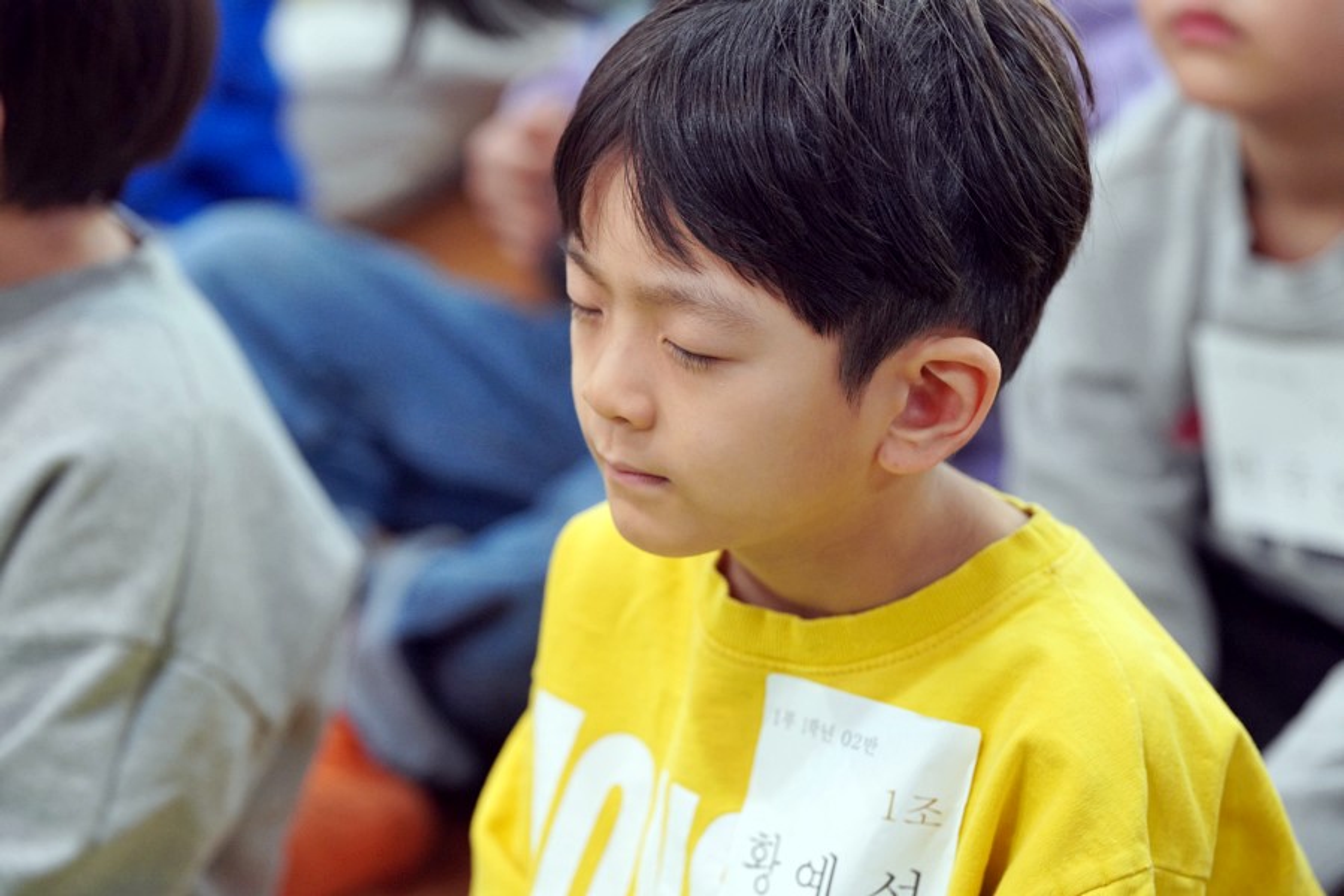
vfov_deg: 8.9
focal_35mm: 155
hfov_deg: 13.2
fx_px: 5786
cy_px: 448
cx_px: 672
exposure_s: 1/160
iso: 2500
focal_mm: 155
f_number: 4
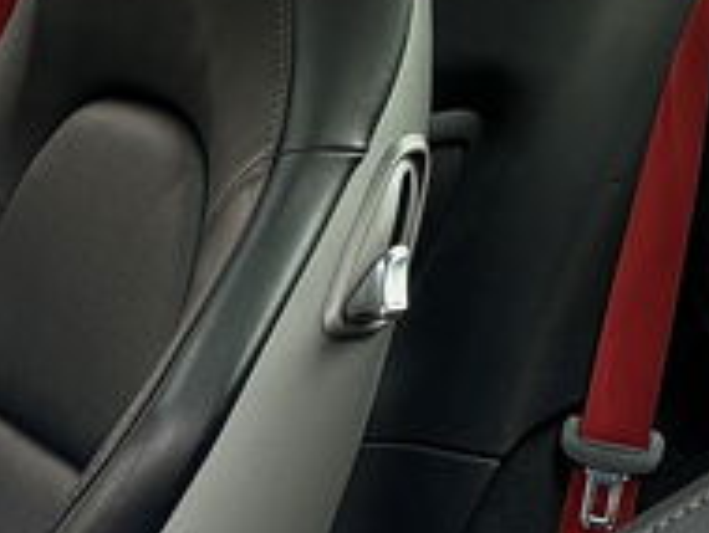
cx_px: 769
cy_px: -116
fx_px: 1989
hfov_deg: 19.4
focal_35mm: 97
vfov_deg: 14.7
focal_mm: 6.76
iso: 125
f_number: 1.78
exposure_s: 1/136
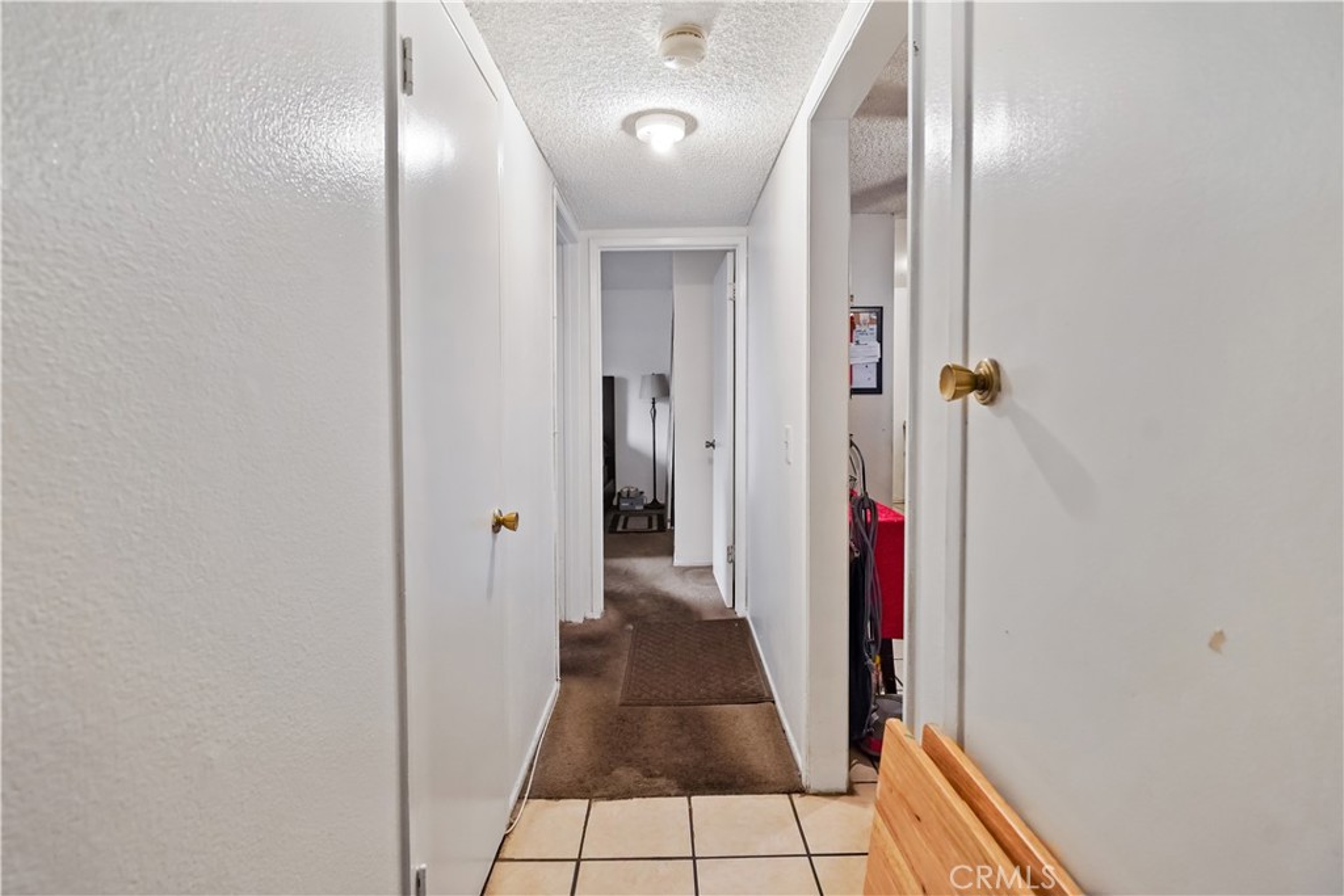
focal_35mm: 16
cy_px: 448
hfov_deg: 96.7
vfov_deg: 73.8
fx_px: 597
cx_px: 672
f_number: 5
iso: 1600
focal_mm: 16
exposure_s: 1/30
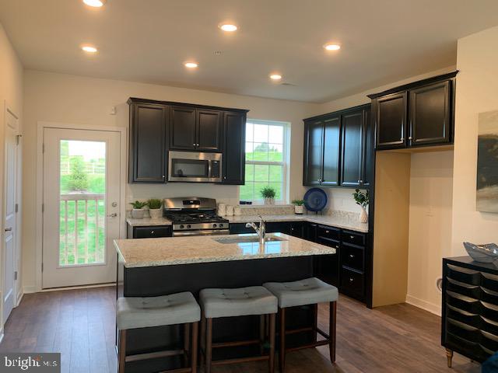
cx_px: 249
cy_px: 186
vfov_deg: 53.1
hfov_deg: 67.3
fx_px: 374
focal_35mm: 26
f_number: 1.8
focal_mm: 4.25
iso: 80
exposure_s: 1/60
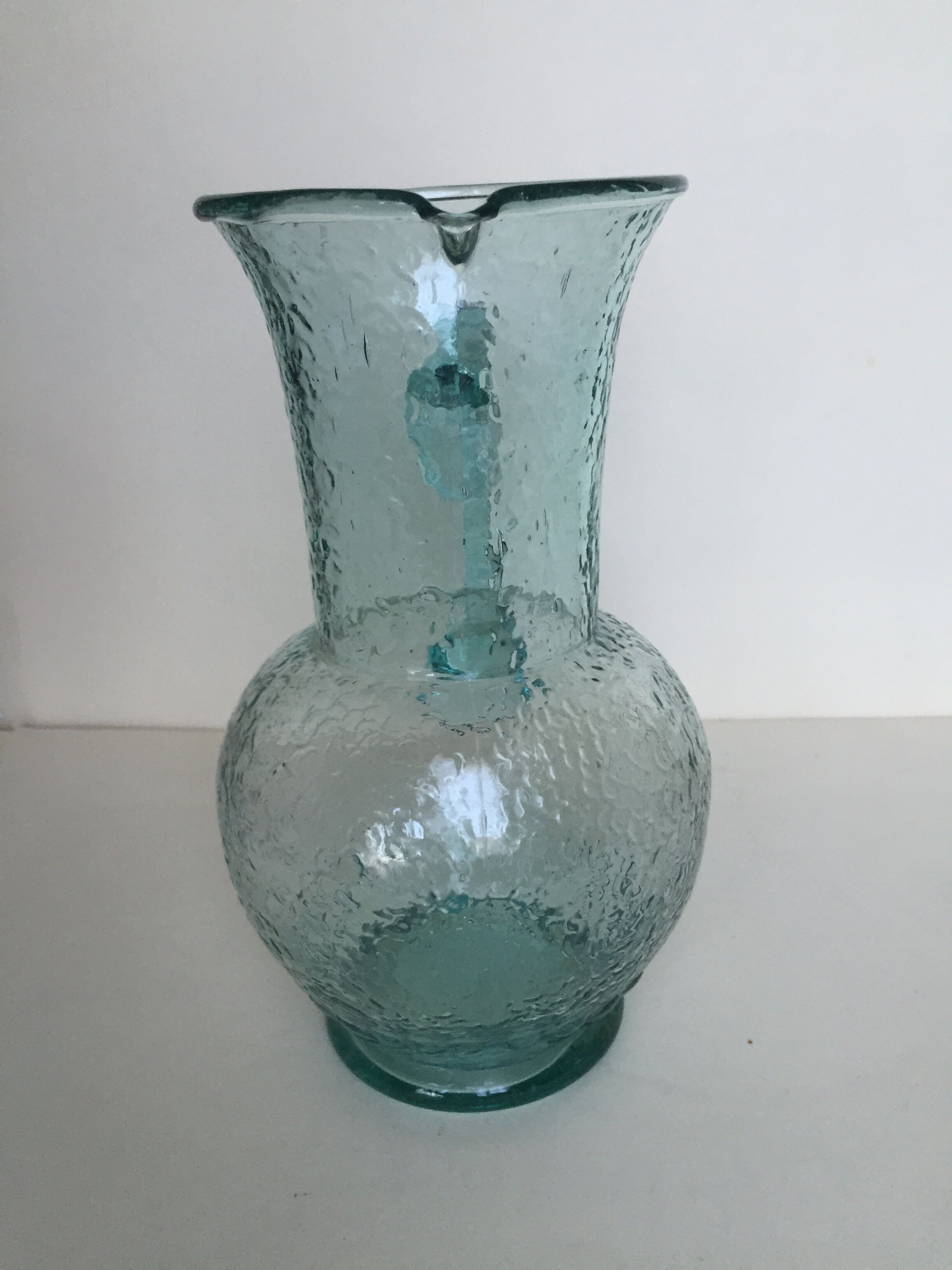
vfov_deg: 61.7
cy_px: 635
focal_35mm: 29
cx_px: 476
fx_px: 1063
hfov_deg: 48.2
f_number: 2.2
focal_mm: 4.15
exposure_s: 1/30
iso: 40
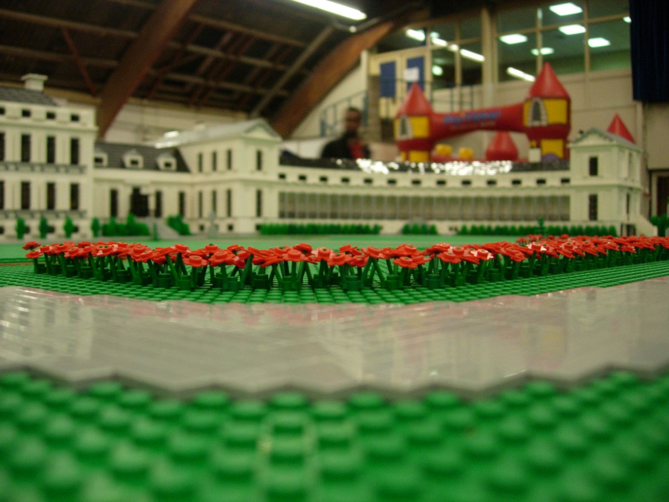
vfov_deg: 37.7
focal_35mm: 38
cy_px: 251
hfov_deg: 49.0
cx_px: 334
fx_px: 734
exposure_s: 1/17.9
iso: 200
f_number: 2.8
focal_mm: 7.8
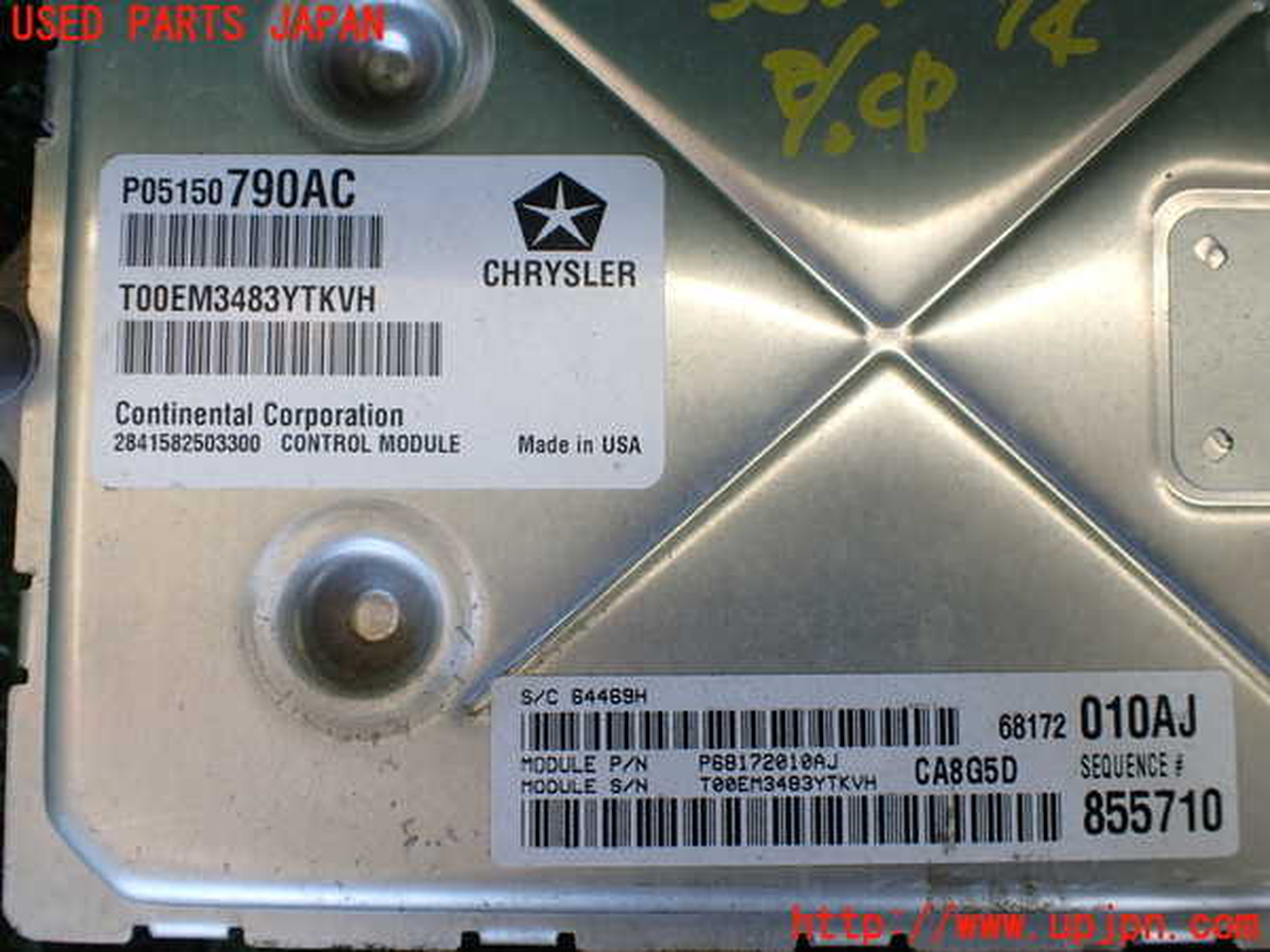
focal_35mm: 30
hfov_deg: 60.0
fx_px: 1101
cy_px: 476
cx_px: 635
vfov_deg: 46.8
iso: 100
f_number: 2.3
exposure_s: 1/125
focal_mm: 5.4
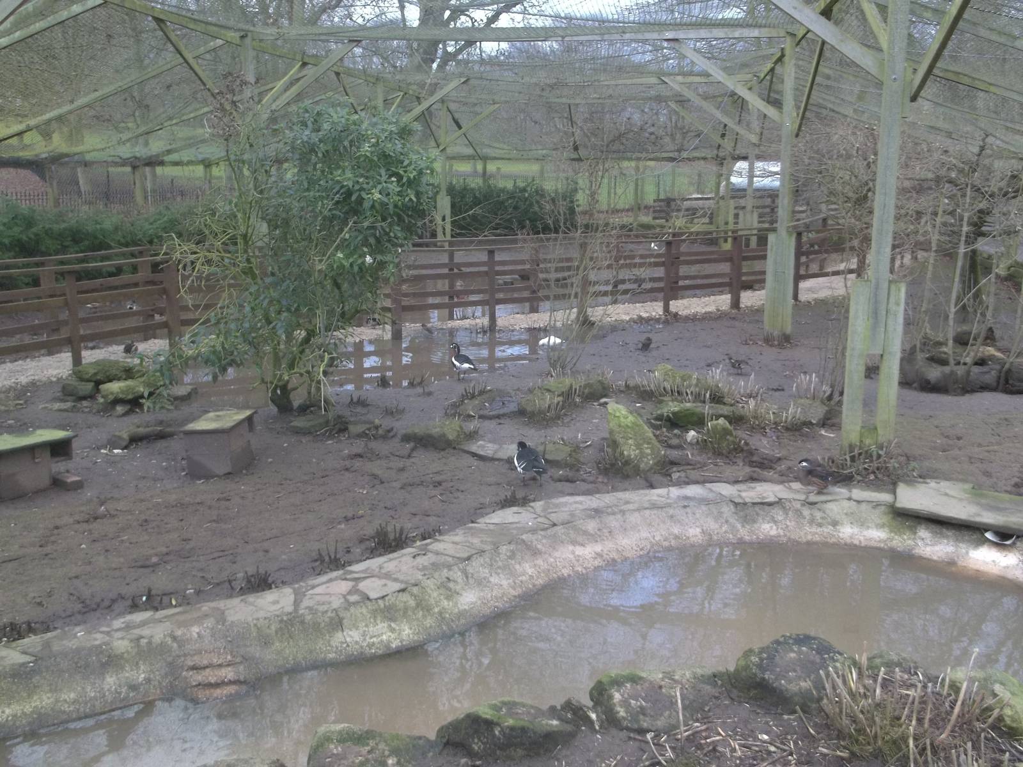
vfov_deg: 42.9
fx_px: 975
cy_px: 384
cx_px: 512
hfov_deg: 55.4
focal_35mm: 33
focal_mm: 5.9
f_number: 3.3
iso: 160
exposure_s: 1/30
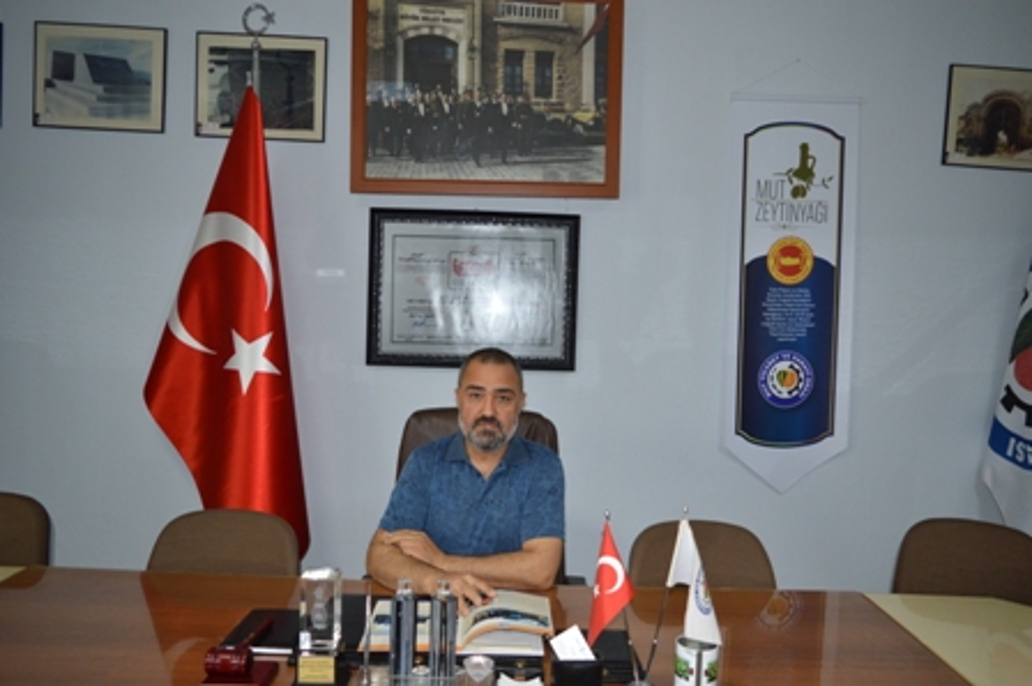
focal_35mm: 27
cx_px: 516
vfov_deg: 47.9
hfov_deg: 67.4
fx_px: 773
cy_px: 343
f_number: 3.5
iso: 640
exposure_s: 1/60
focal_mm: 18
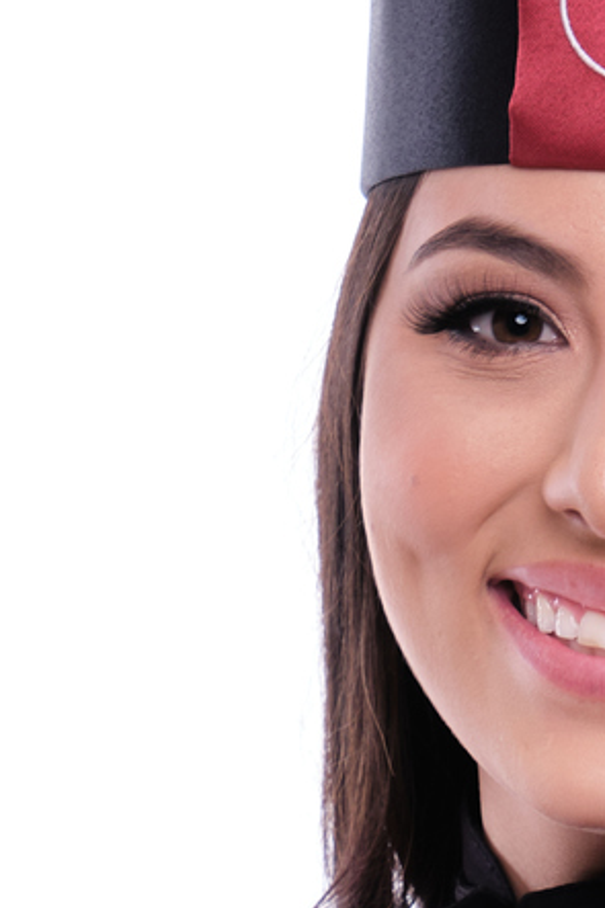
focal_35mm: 333
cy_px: 1414
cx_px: 660
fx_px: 8400
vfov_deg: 6.1
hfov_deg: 4.1
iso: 160
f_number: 8
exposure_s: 1/160
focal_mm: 54.5
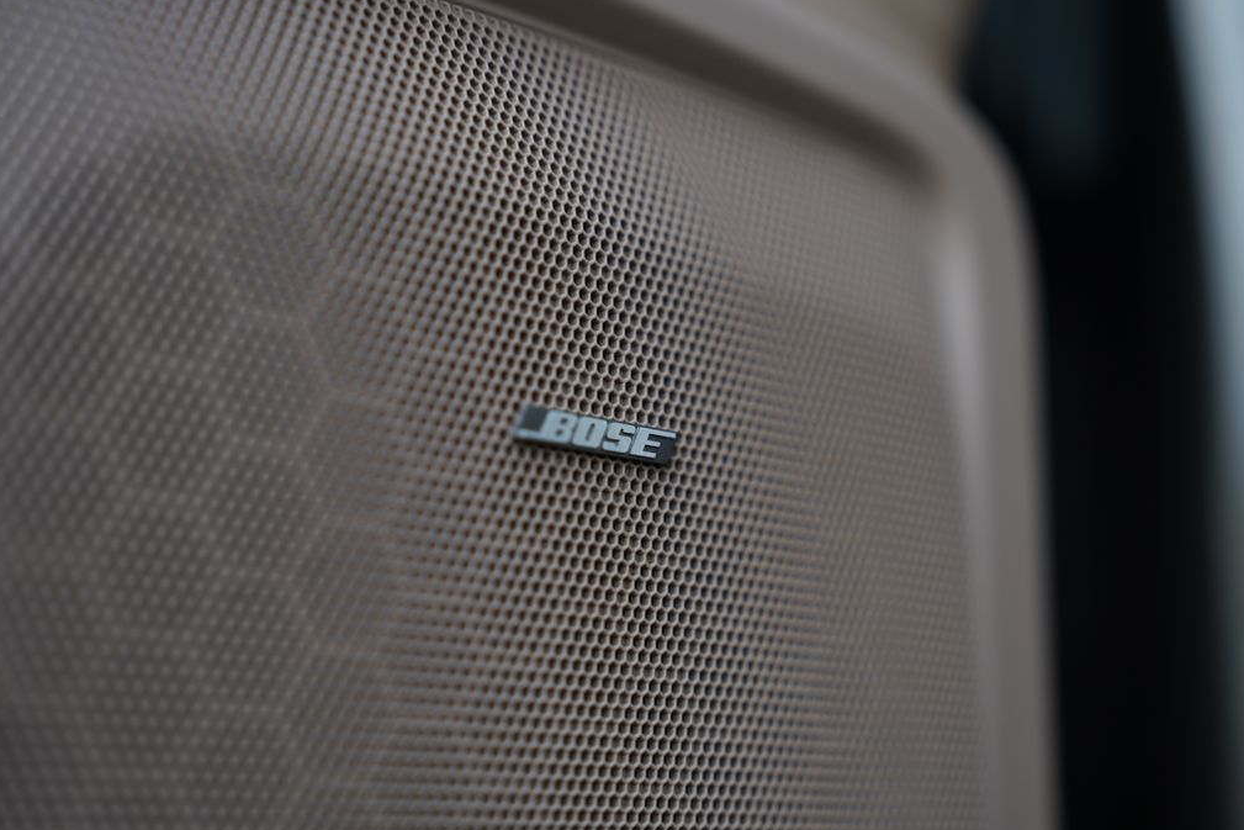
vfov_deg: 20.3
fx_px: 2315
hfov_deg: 30.1
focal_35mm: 67
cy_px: 417
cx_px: 624
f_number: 3.2
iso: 100
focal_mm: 66
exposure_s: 1/100
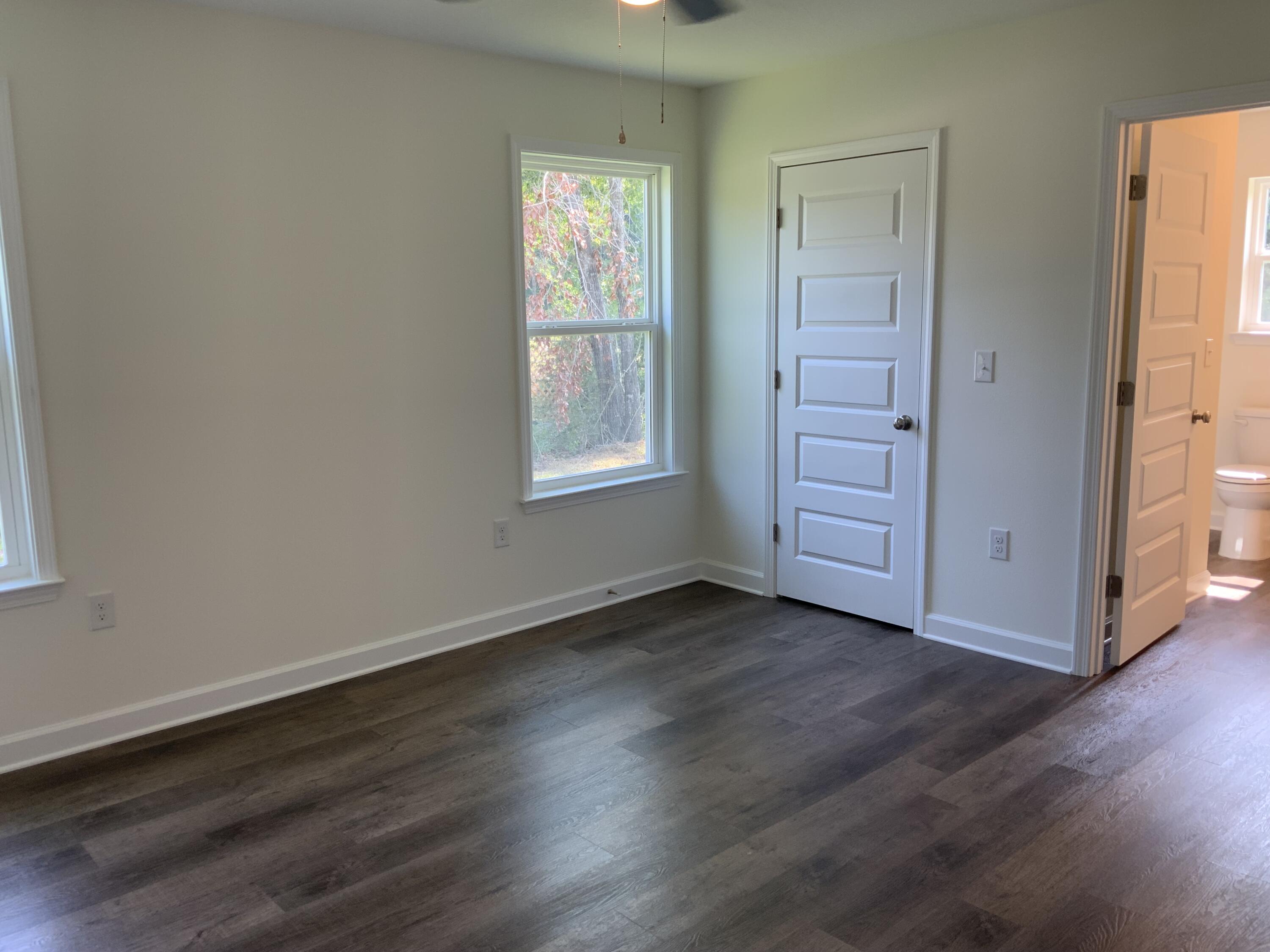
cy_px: 476
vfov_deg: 48.2
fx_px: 1064
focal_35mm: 29
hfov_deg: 61.7
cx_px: 635
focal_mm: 3
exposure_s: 1/120
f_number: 1.8
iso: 64
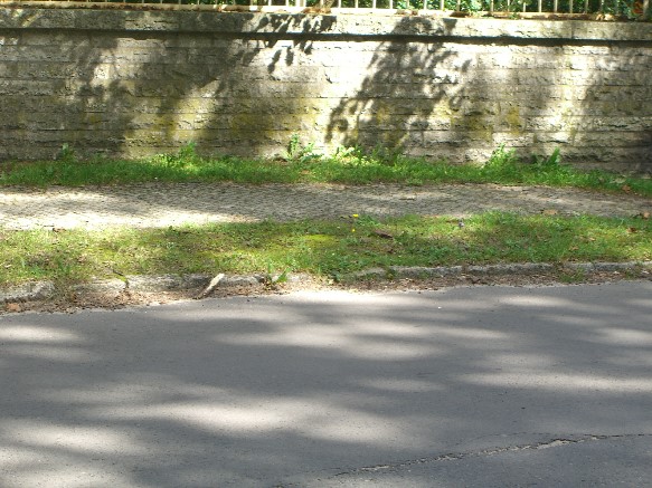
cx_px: 326
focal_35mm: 114
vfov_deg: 13.0
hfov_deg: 17.3
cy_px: 244
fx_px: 2147
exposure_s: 1/80
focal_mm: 23.7
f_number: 5.1
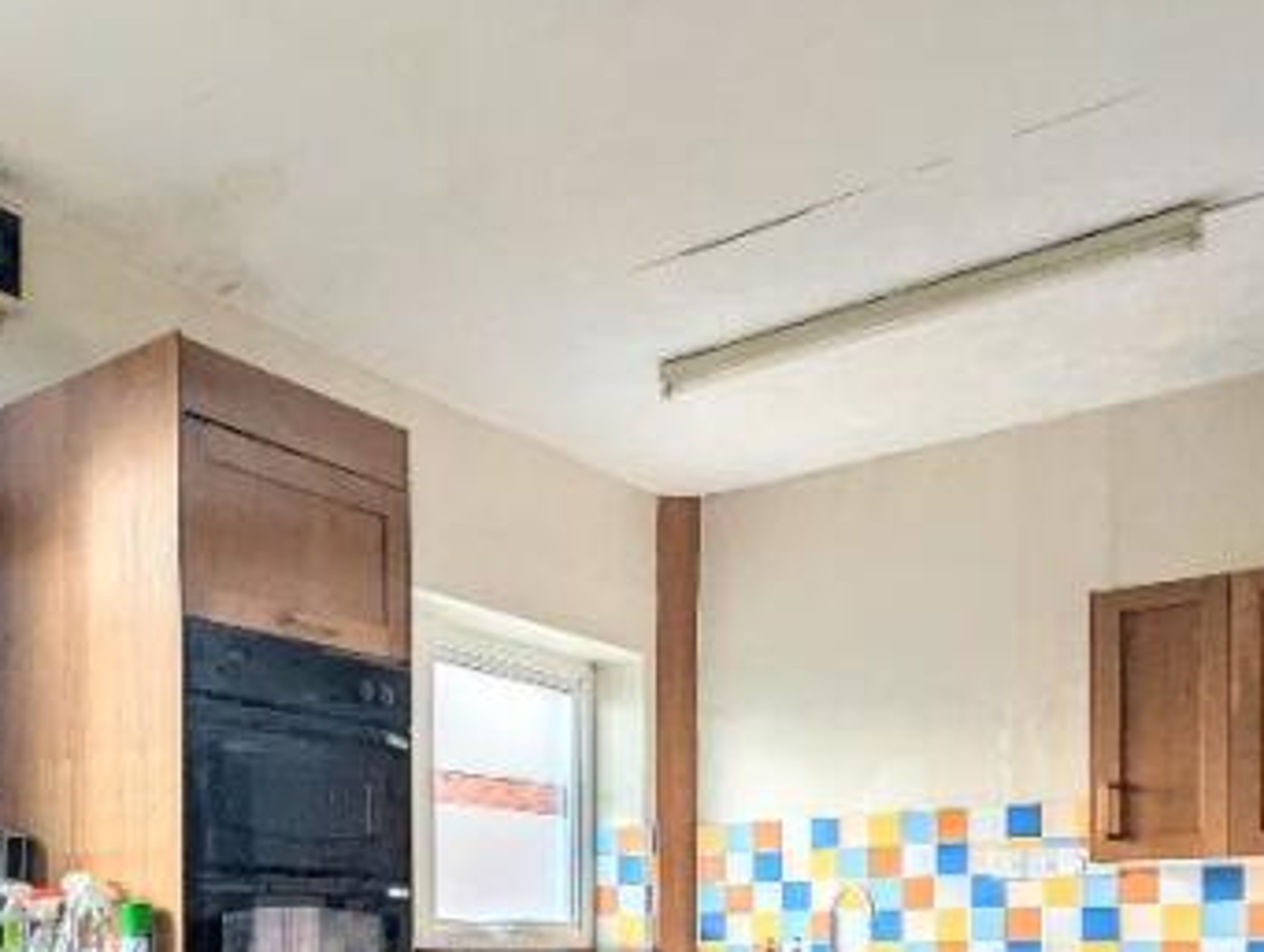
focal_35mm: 36
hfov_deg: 49.4
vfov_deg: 36.4
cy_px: 913
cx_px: 330
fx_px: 1317
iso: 77
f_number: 1.7
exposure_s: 1/94.8
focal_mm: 2.02
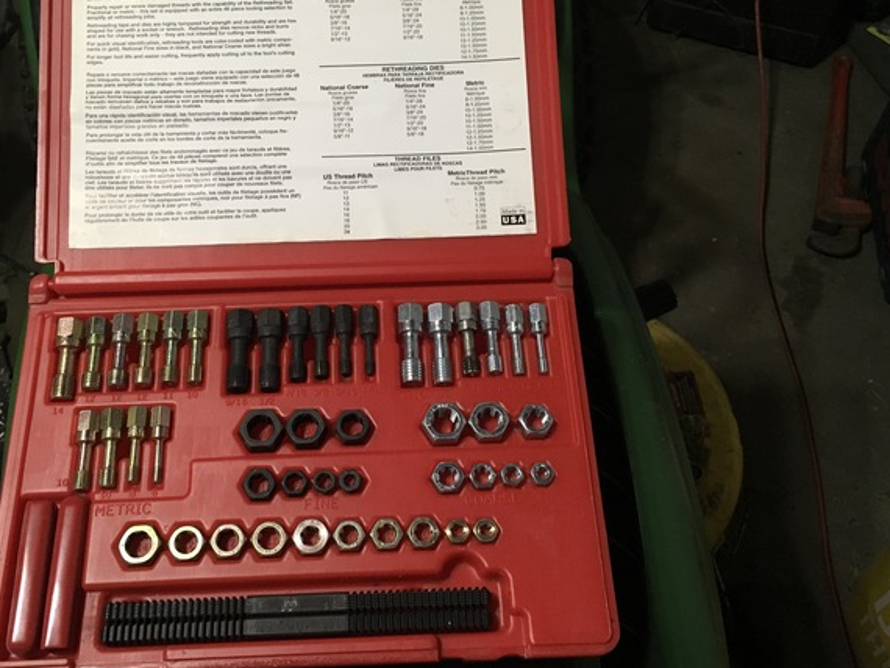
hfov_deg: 52.5
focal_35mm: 35
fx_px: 900
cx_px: 397
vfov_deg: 40.7
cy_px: 332
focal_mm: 4.15
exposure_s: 1/24
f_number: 2.2
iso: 200
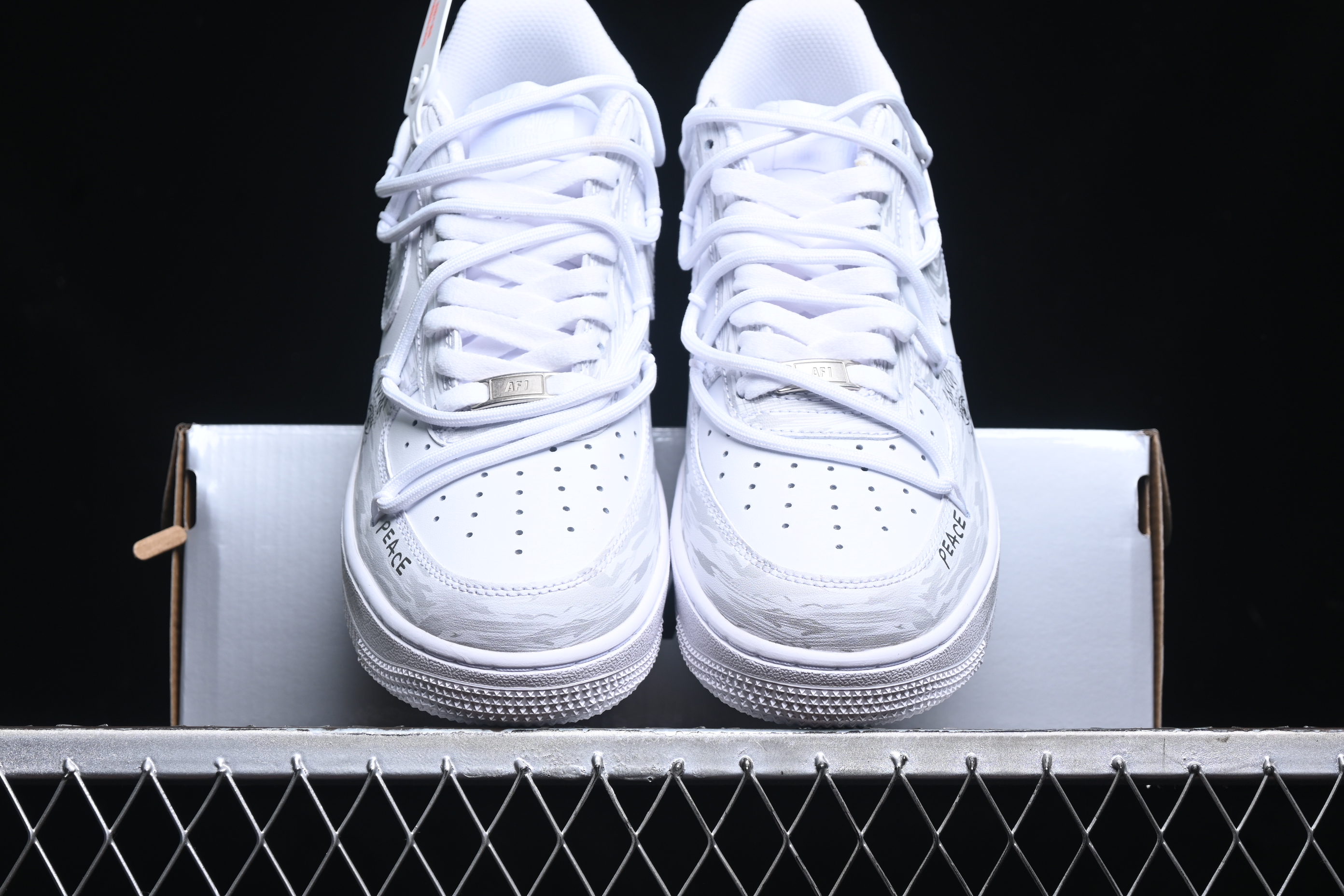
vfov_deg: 18.2
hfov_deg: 27.0
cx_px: 672
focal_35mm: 75
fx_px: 2800
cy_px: 448
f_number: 6.3
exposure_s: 1/60
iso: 160
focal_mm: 50
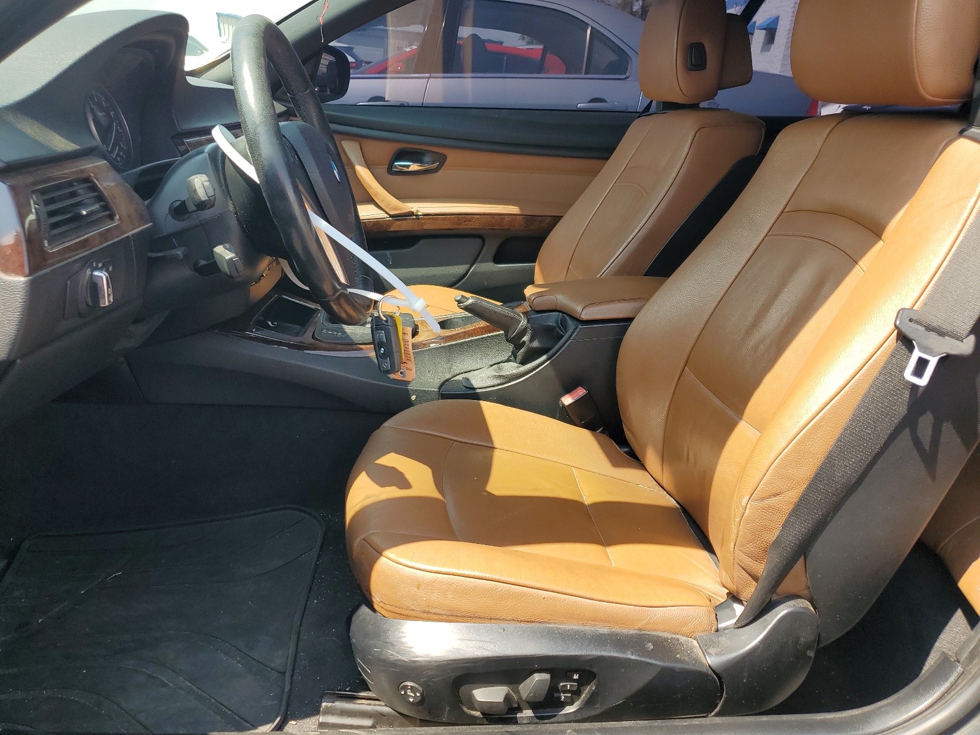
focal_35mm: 26
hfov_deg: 67.3
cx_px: 490
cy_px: 368
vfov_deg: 53.1
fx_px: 736
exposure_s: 1/588
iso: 50
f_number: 1.5
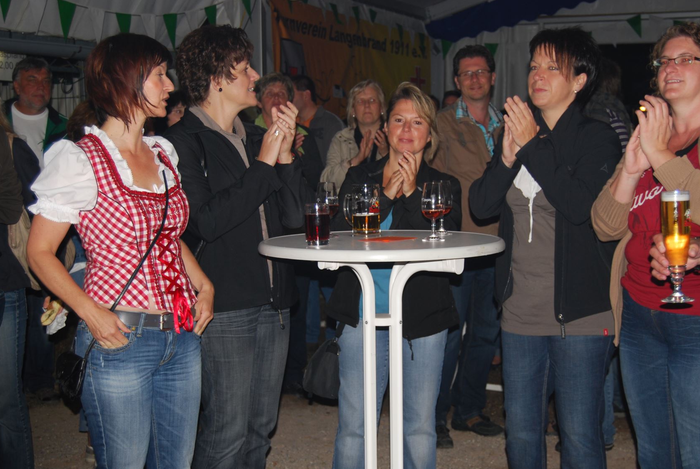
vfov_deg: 24.7
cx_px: 351
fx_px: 1070
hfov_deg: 36.2
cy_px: 261
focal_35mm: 55
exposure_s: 1/60
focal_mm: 32
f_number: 4.5
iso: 200
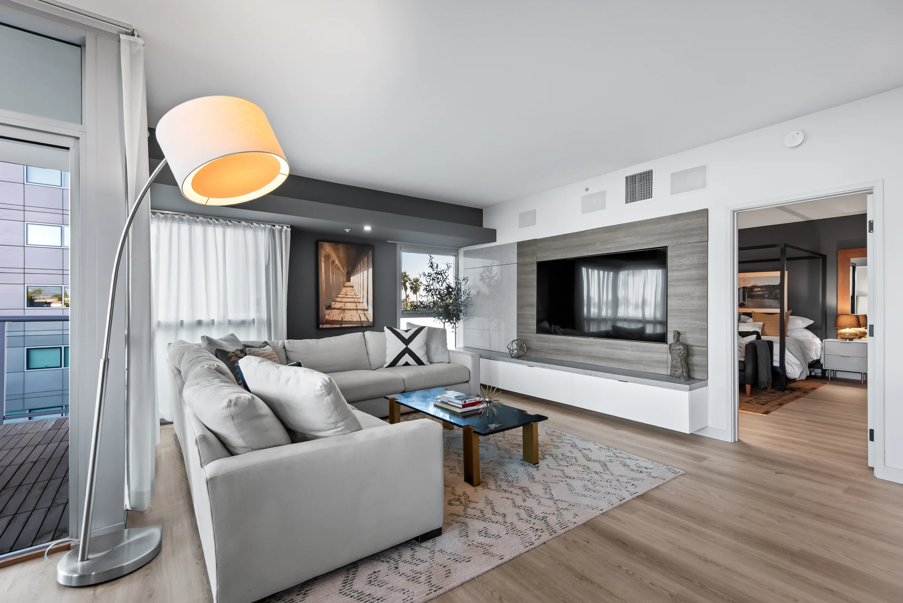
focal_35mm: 16
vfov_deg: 73.8
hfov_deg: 96.7
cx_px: 452
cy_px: 302
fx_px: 401
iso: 100
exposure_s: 1/4
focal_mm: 16
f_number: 6.3
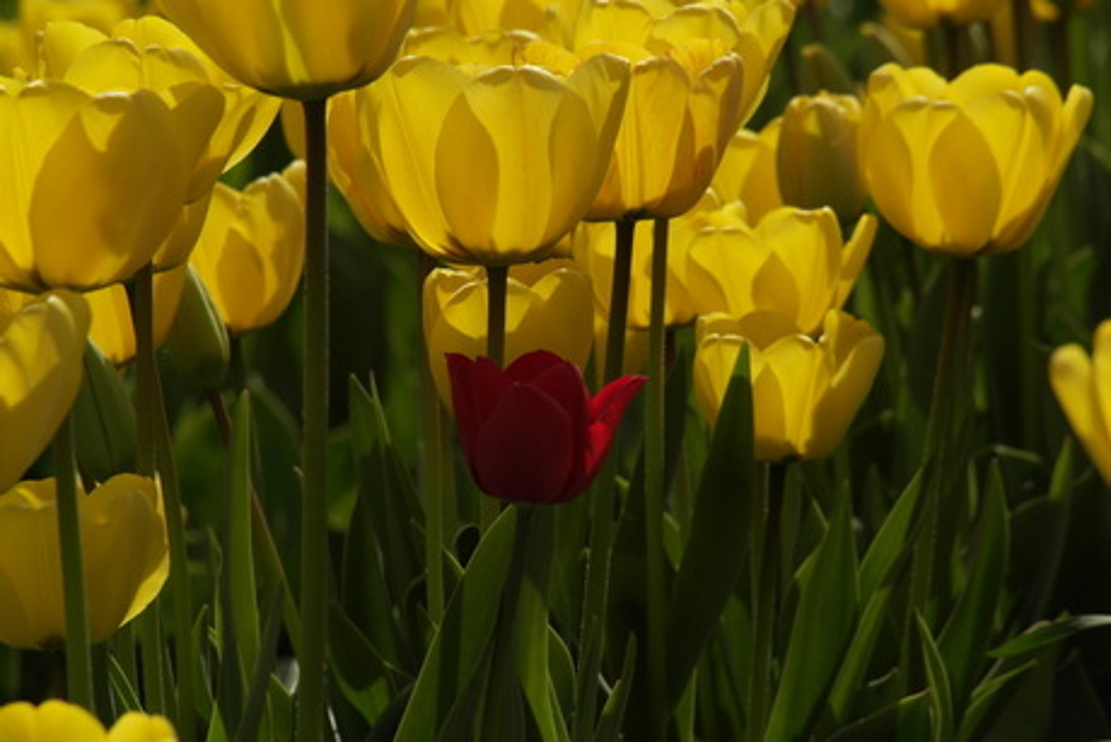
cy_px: 371
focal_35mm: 308
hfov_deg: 6.7
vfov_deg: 4.5
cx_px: 556
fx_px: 9508
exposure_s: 1/250
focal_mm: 200
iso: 200
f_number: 16
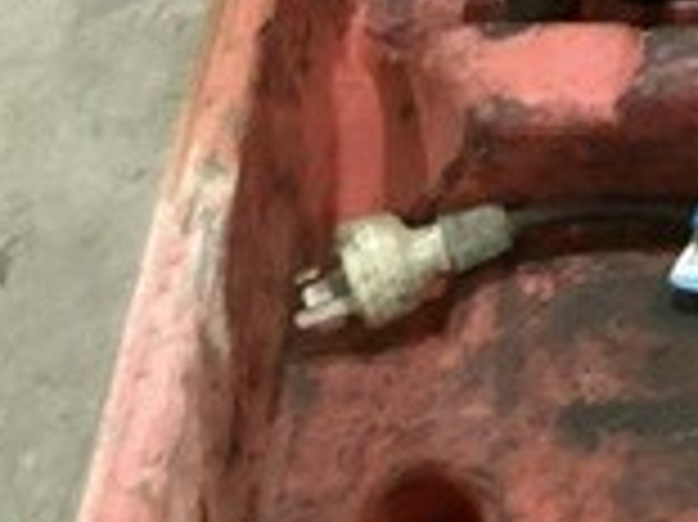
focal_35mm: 128
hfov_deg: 13.3
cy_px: -351
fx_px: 2579
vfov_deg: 11.0
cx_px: 1378
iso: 500
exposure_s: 1/30
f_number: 2.4
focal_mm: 3.3
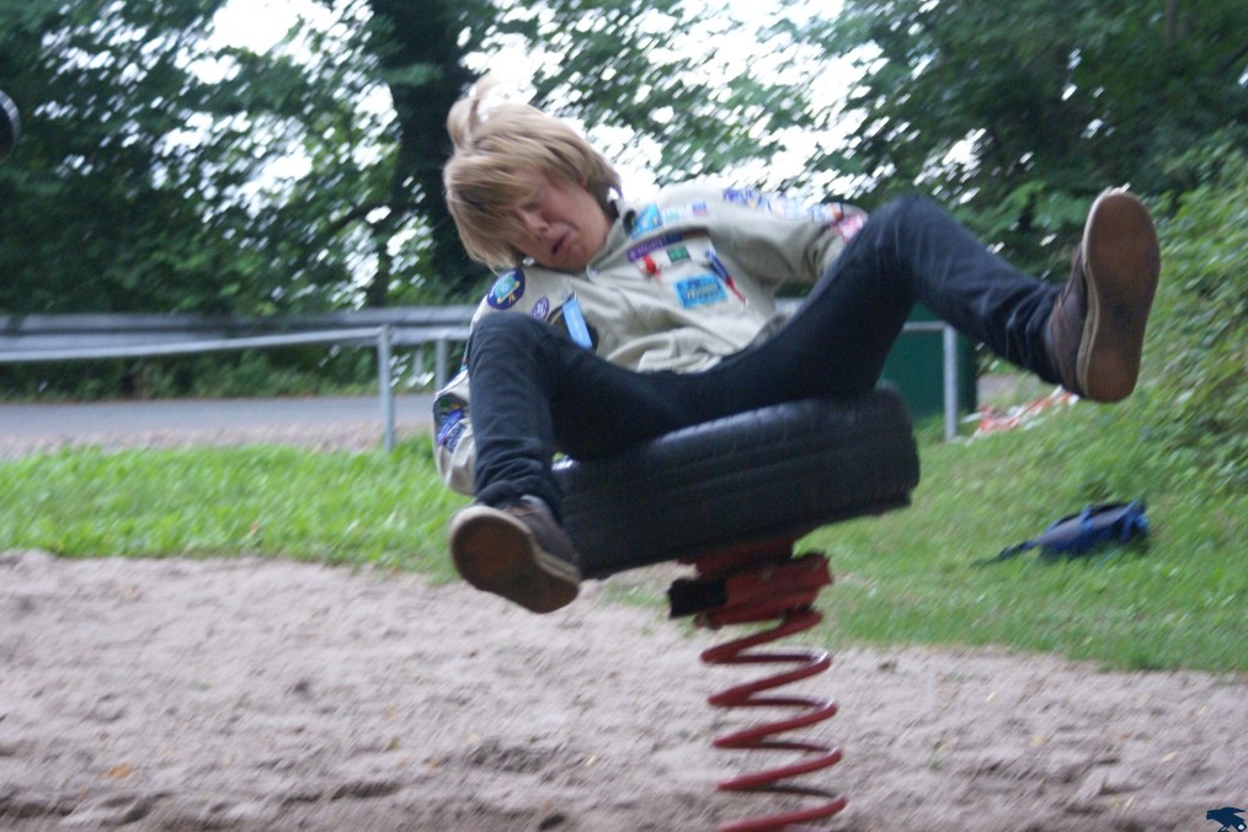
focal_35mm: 91
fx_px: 3154
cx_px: 628
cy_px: 419
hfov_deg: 22.4
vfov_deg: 15.0
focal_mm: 60
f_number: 5.6
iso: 800
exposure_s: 1/125
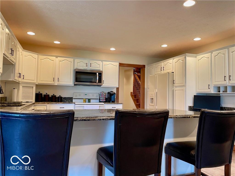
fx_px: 177
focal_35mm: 26
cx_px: 118
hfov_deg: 67.3
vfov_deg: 53.1
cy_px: 88
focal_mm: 4.2
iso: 200
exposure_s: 1/60
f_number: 1.6
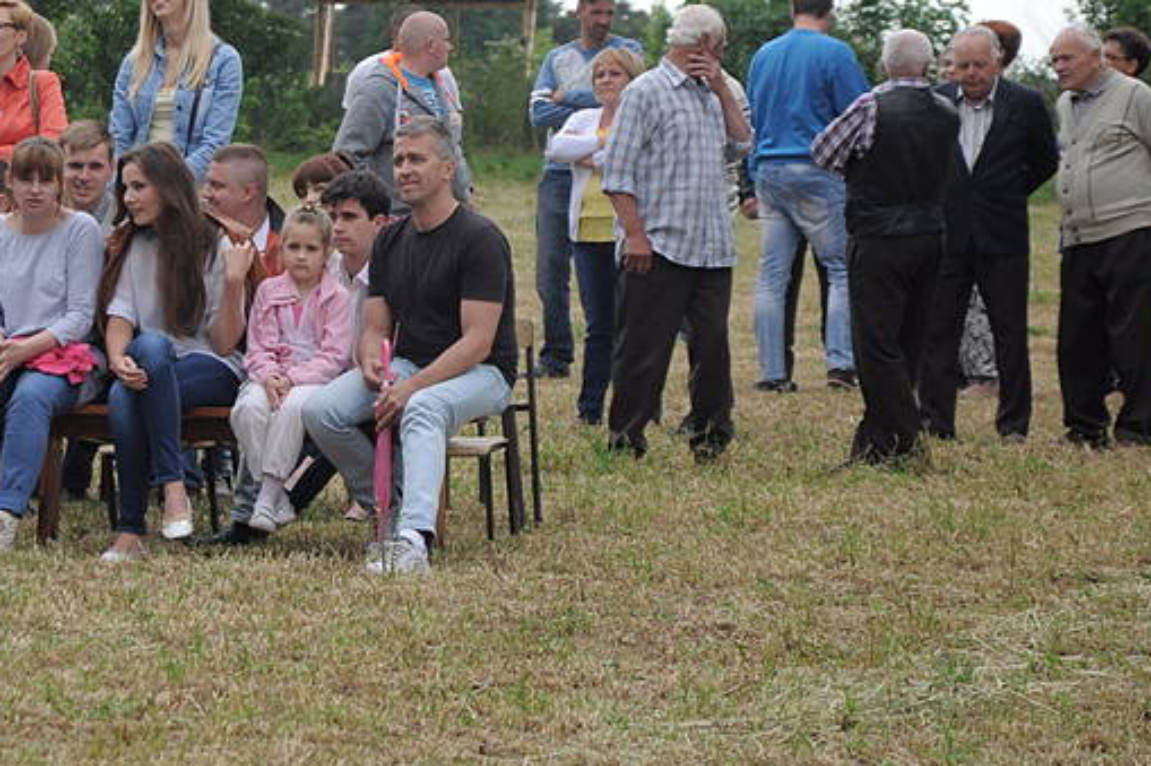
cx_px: 251
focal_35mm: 263
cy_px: 241
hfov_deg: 7.8
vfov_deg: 5.2
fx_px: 8400
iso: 500
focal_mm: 105
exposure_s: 1/500
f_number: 5.6
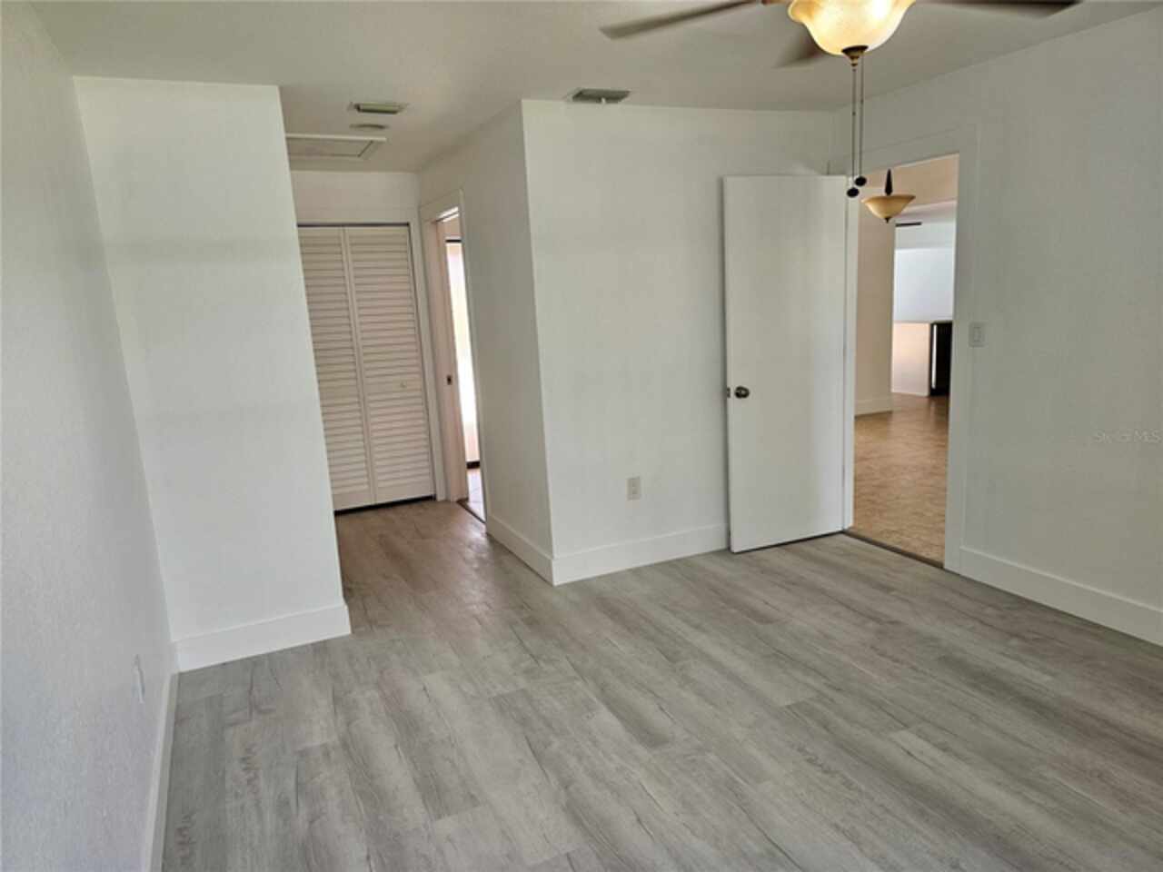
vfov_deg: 58.9
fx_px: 773
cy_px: 436
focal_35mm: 23
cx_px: 582
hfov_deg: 73.9
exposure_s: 1/52
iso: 100
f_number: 1.7
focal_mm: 6.3
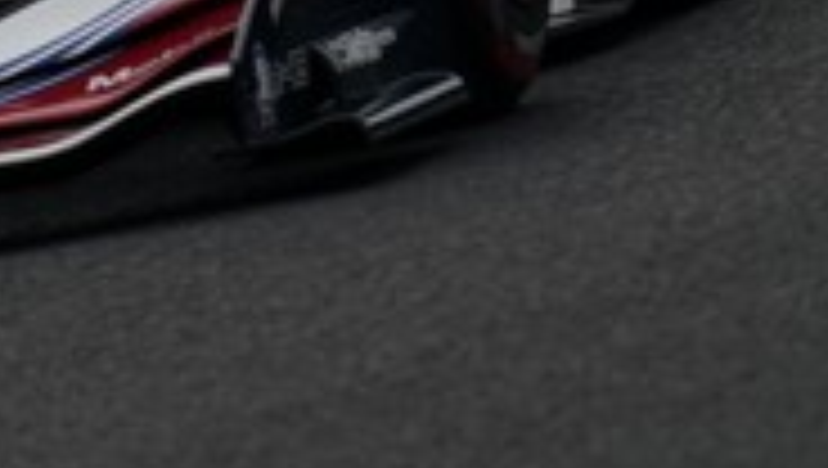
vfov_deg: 0.5
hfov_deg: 0.9
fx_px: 54051
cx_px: 0
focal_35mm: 2459
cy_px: -364
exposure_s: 1/800
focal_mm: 600
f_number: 8
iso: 250
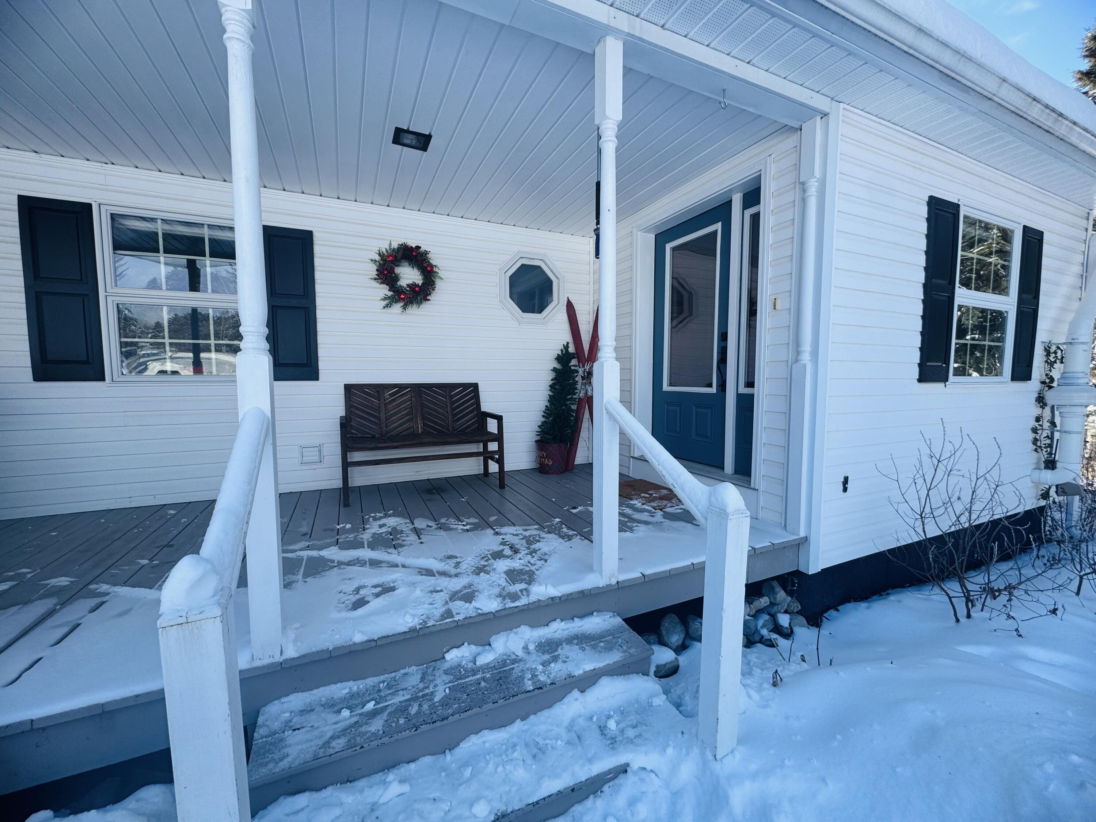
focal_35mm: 14
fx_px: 443
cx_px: 548
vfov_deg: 85.7
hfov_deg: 102.1
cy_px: 411
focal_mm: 2.22
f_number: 2.2
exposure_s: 1/479
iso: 40
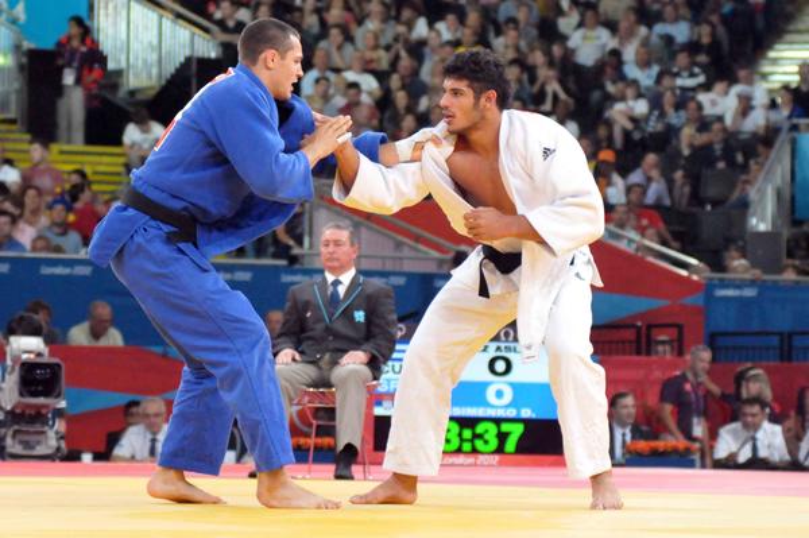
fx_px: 2694
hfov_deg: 17.1
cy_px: 269
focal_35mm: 120
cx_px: 404
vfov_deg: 11.4
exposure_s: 1/800
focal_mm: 80
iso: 3200
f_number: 4
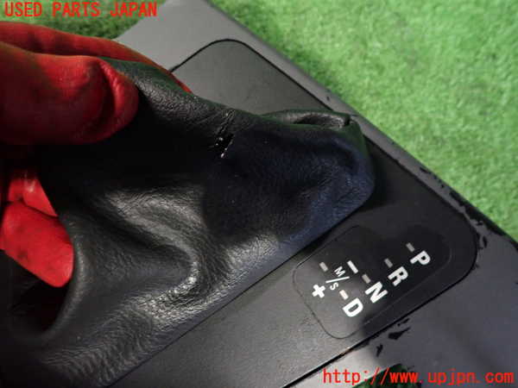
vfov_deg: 54.9
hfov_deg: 69.4
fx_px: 374
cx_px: 259
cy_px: 194
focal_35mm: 25
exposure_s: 1/30
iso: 500
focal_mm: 4.5
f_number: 2
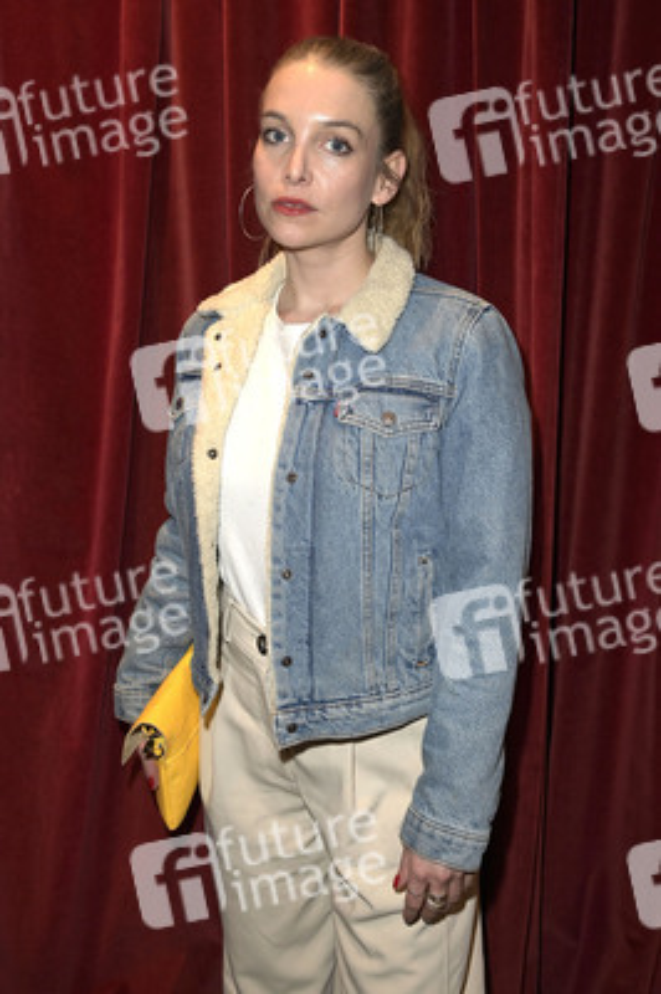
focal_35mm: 35
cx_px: 330
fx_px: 966
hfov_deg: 37.8
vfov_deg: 54.5
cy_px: 497
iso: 1000
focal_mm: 35
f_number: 5.6
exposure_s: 1/125
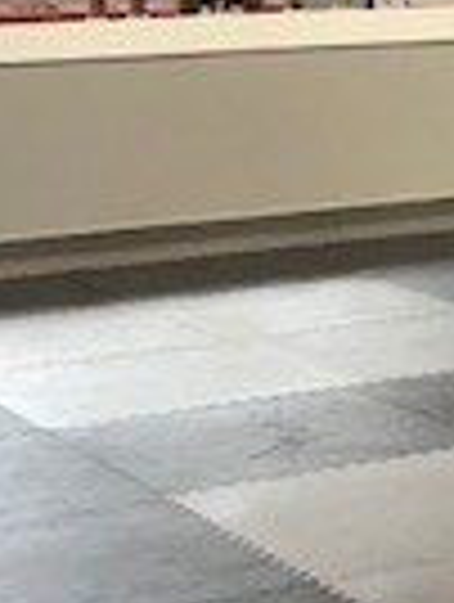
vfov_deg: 14.2
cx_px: 782
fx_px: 2406
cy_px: 81
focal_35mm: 138
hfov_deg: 10.2
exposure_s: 1/24
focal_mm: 3.99
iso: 40
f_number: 1.8
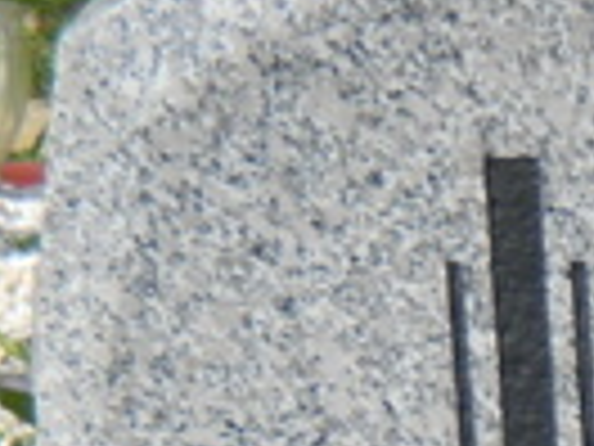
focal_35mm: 401
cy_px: 1023
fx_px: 6881
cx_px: 1436
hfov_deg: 4.8
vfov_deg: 3.7
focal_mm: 14.9
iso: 80
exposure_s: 1/330
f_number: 4.8
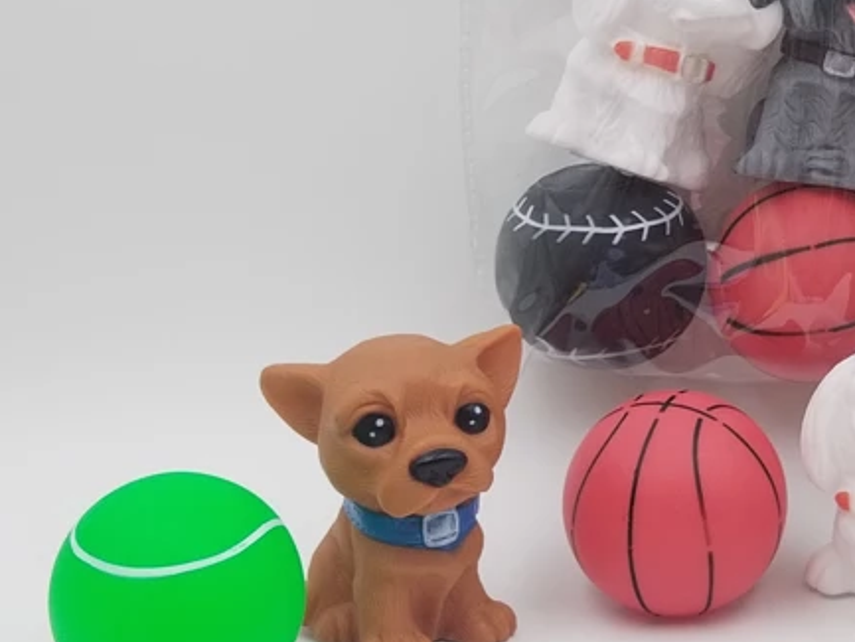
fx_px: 2471
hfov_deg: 19.1
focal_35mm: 100
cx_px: 835
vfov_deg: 14.8
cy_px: 195
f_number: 1.8
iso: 202
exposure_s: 1/100
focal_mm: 4.75
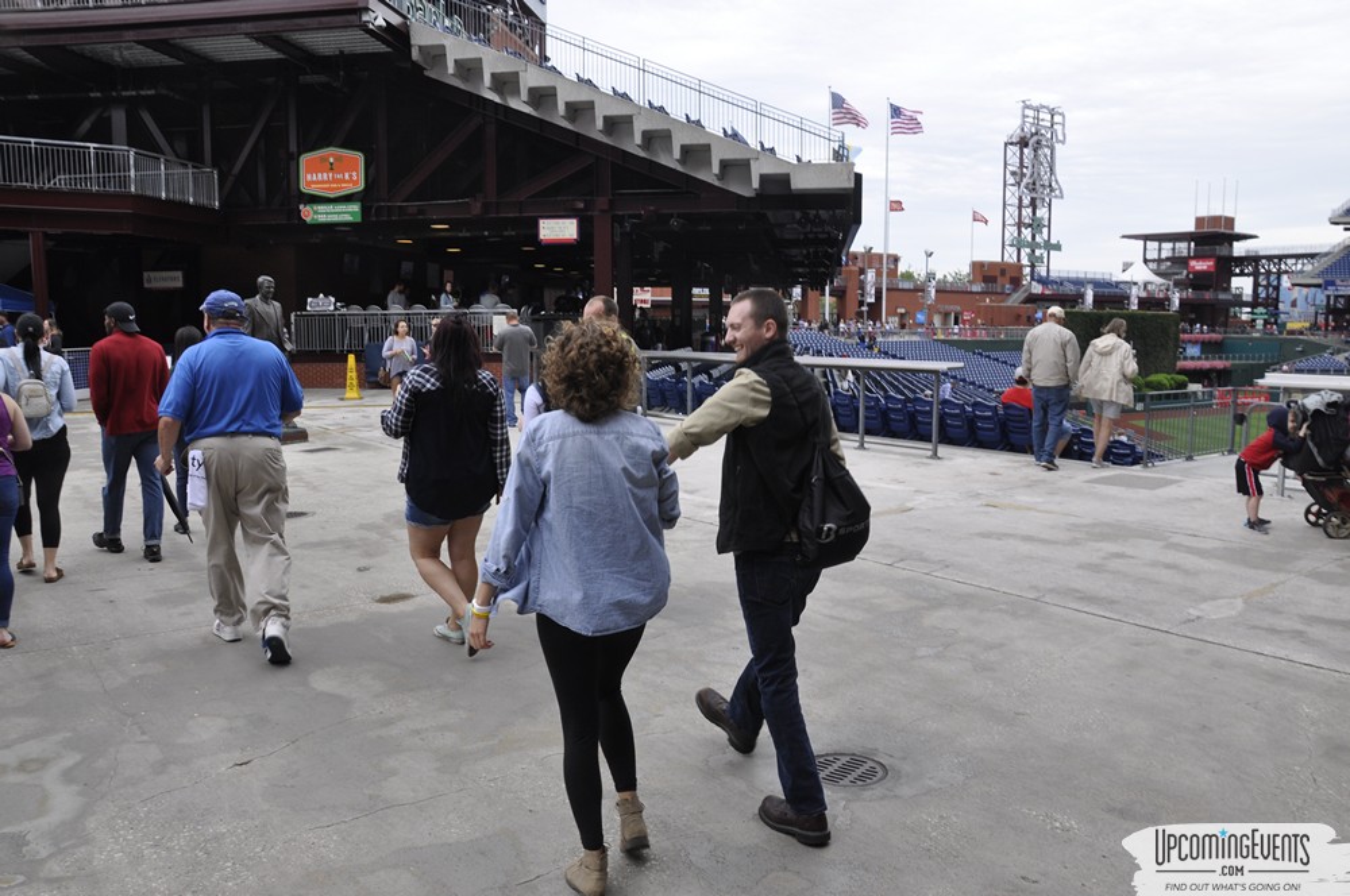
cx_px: 675
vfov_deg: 47.8
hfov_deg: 67.4
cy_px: 448
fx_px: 1011
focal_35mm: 27
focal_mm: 18
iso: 400
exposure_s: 1/100
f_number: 10
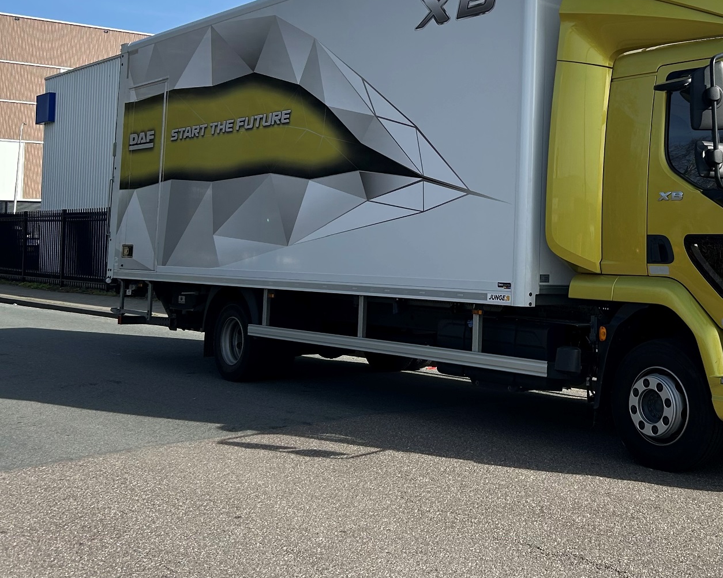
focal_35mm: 49
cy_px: 173
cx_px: 531
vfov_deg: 30.5
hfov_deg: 37.2
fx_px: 1048
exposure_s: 1/3165
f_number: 1.5
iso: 50
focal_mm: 5.7
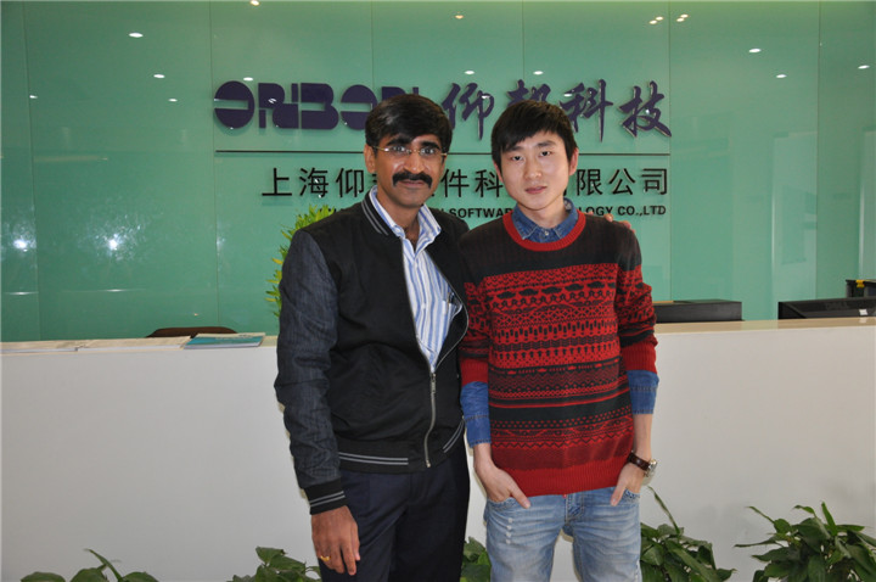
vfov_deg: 39.9
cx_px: 438
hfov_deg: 57.3
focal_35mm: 33
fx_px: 802
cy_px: 291
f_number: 4
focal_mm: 22
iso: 800
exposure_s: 1/60
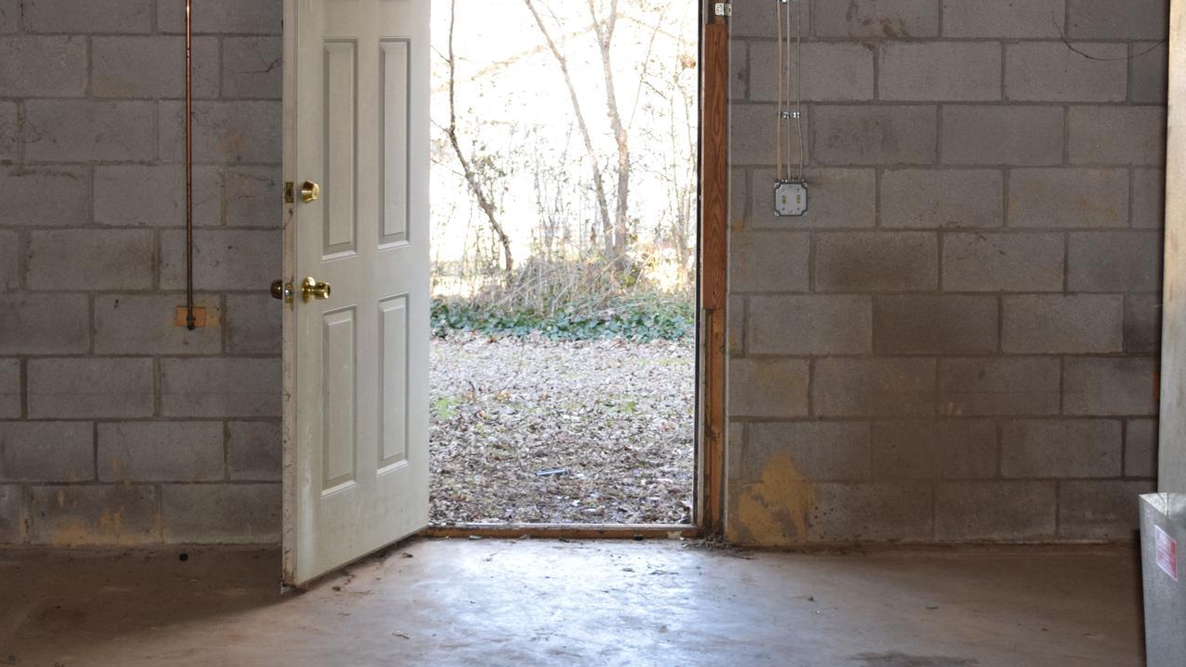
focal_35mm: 78
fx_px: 2448
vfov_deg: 15.5
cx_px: 698
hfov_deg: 27.2
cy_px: 204
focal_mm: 31
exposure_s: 1/125
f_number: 5.6
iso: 800
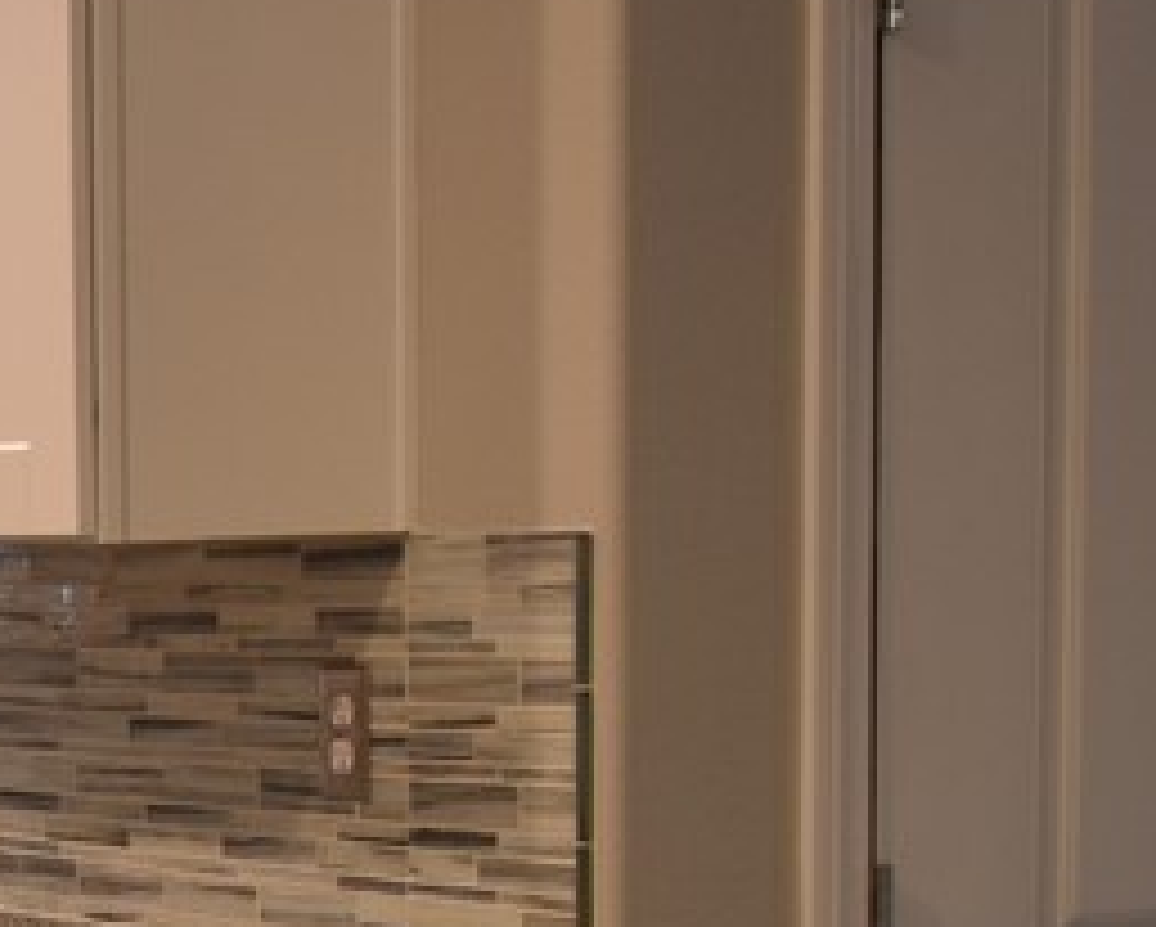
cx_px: -603
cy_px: 986
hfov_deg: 14.9
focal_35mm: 119
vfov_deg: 12.8
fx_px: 4074
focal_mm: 20
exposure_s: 1/15
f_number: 6.3
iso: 400
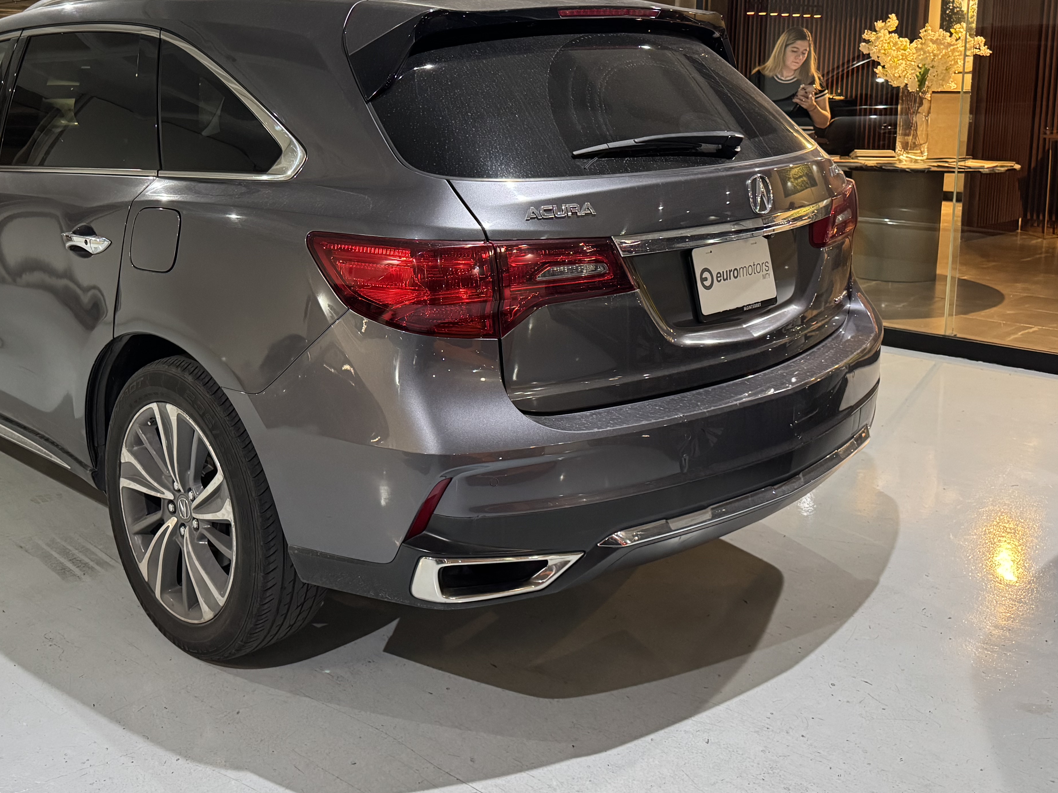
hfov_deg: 49.4
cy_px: 271
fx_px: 1131
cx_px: 364
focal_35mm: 37
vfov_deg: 38.3
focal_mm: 6.76
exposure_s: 1/60
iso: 640
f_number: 1.78
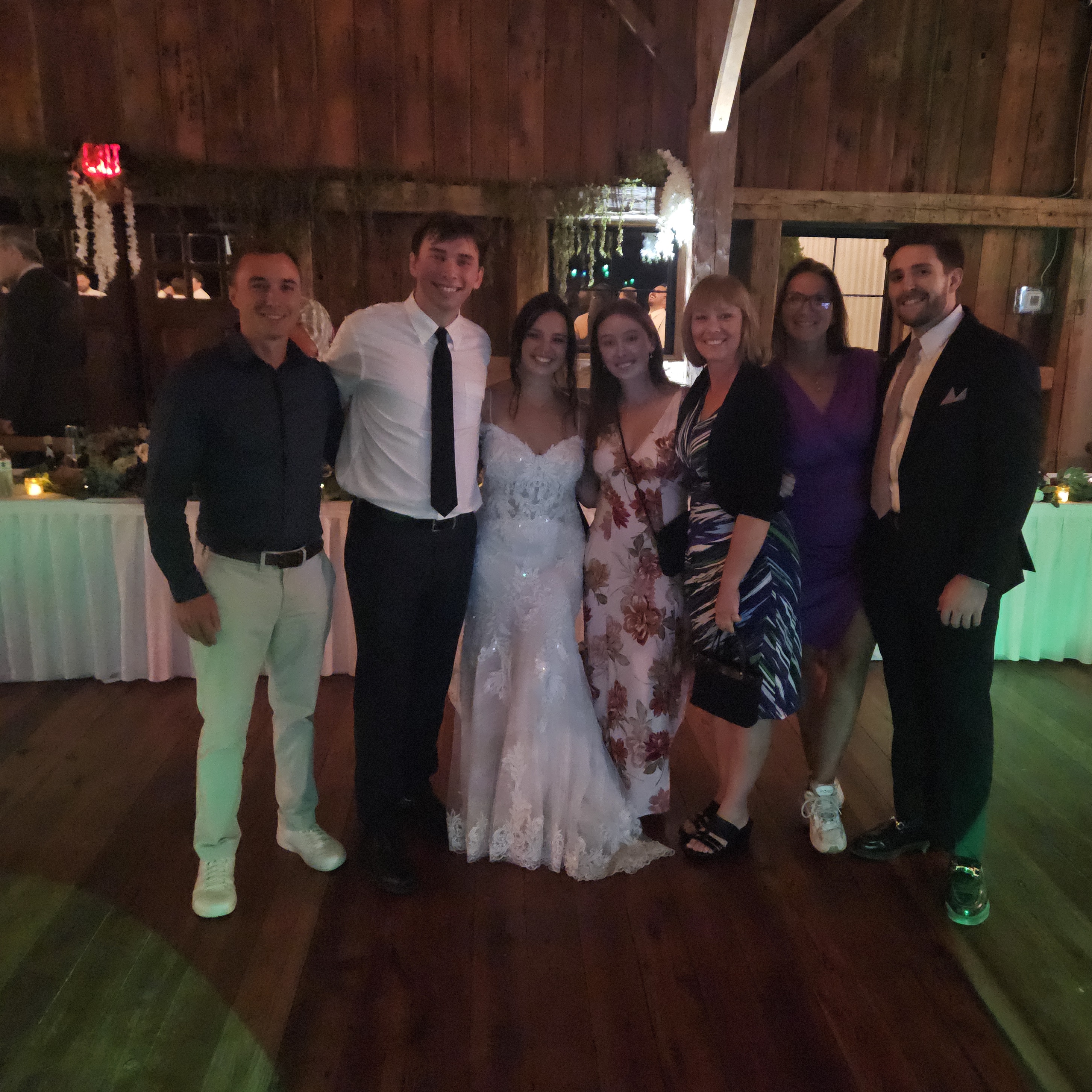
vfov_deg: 57.3
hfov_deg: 57.2
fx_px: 999
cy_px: 540
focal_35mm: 28
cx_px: 602
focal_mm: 5.4
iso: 1600
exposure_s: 1/20
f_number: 1.8
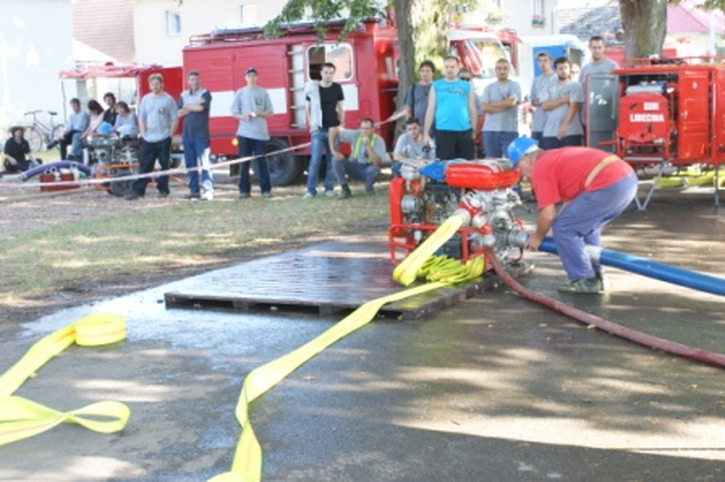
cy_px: 241
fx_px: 1056
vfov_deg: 25.7
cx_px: 362
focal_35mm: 52
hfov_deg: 37.9
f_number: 5.6
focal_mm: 35
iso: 800
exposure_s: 1/125
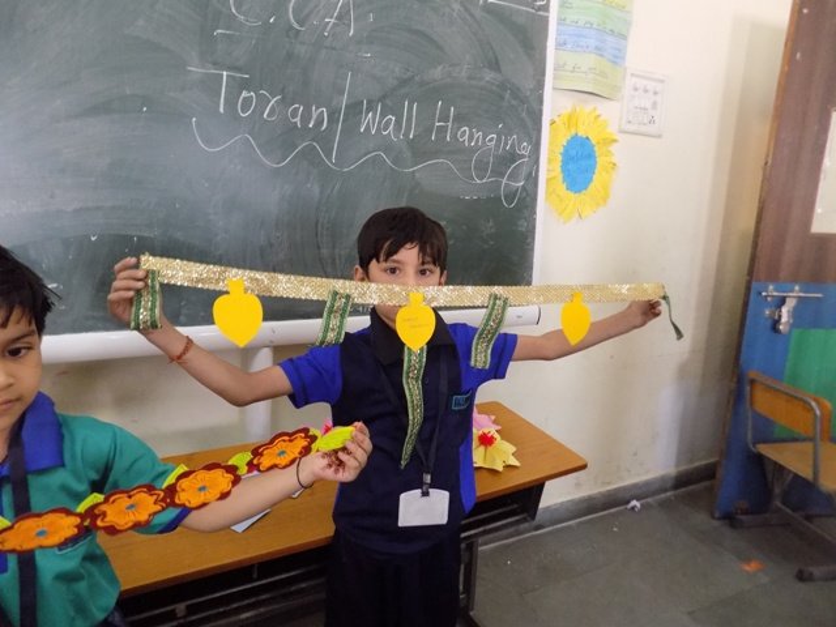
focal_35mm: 23
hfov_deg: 73.9
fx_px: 555
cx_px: 418
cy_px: 314
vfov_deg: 58.9
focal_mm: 4
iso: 400
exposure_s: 1/25
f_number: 3.1
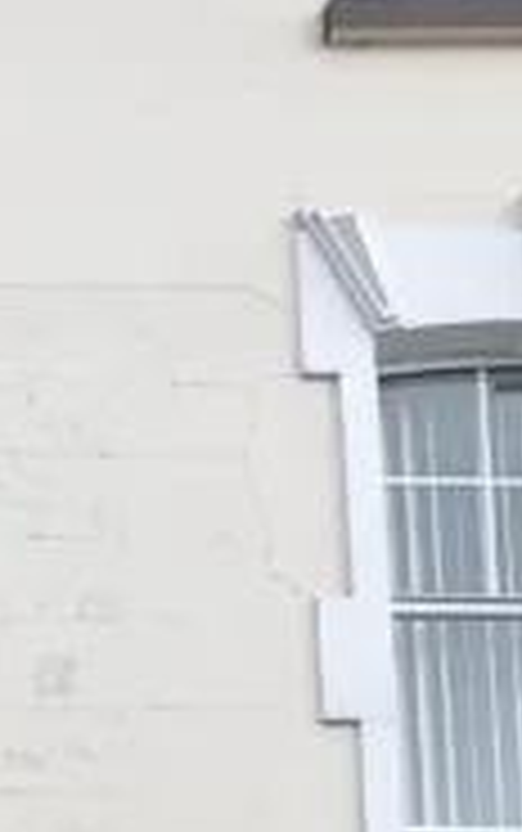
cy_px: 2069
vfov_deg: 11.7
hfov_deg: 8.1
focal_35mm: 143
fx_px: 3247
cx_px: -927
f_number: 1.8
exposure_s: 1/117
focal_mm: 3.98
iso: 50
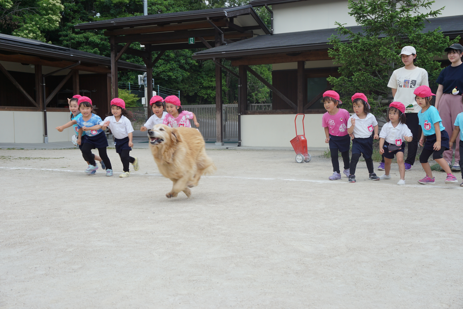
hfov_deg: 47.9
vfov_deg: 33.0
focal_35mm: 40
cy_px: 154
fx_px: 521
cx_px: 232
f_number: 6.3
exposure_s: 1/250
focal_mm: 27
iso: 100
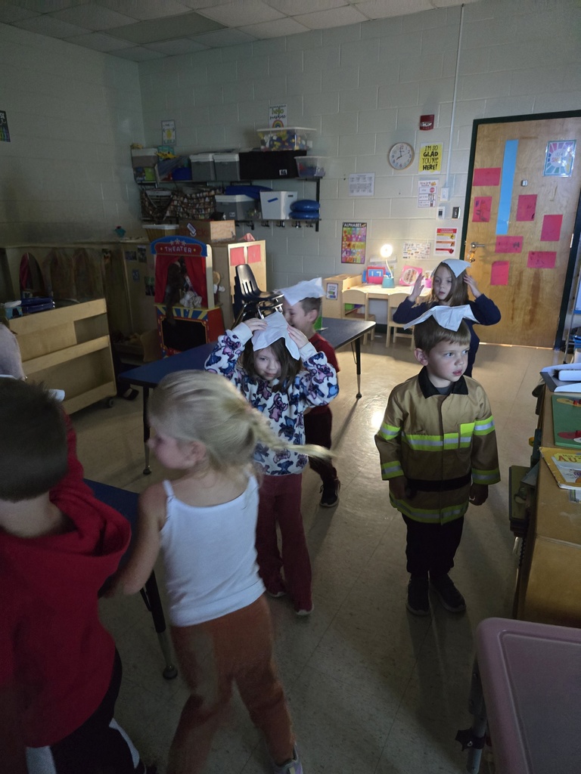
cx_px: 290
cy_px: 387
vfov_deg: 73.9
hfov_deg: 58.9
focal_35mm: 23
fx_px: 515
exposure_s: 1/60.2
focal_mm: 6.3
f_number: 1.7
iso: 2000
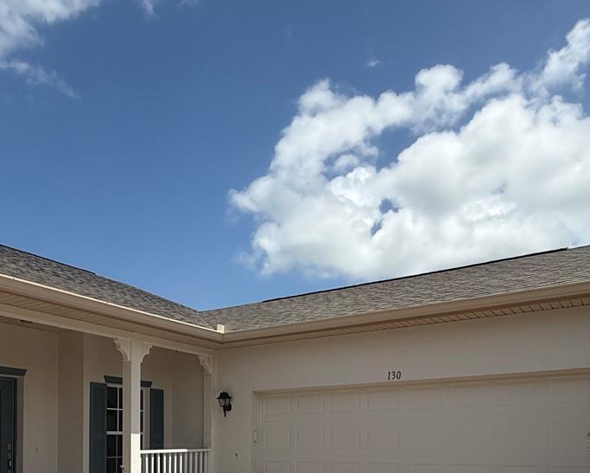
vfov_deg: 42.0
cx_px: 270
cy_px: 428
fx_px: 559
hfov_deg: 55.6
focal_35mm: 32
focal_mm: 2.22
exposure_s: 1/2976
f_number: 2.2
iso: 50
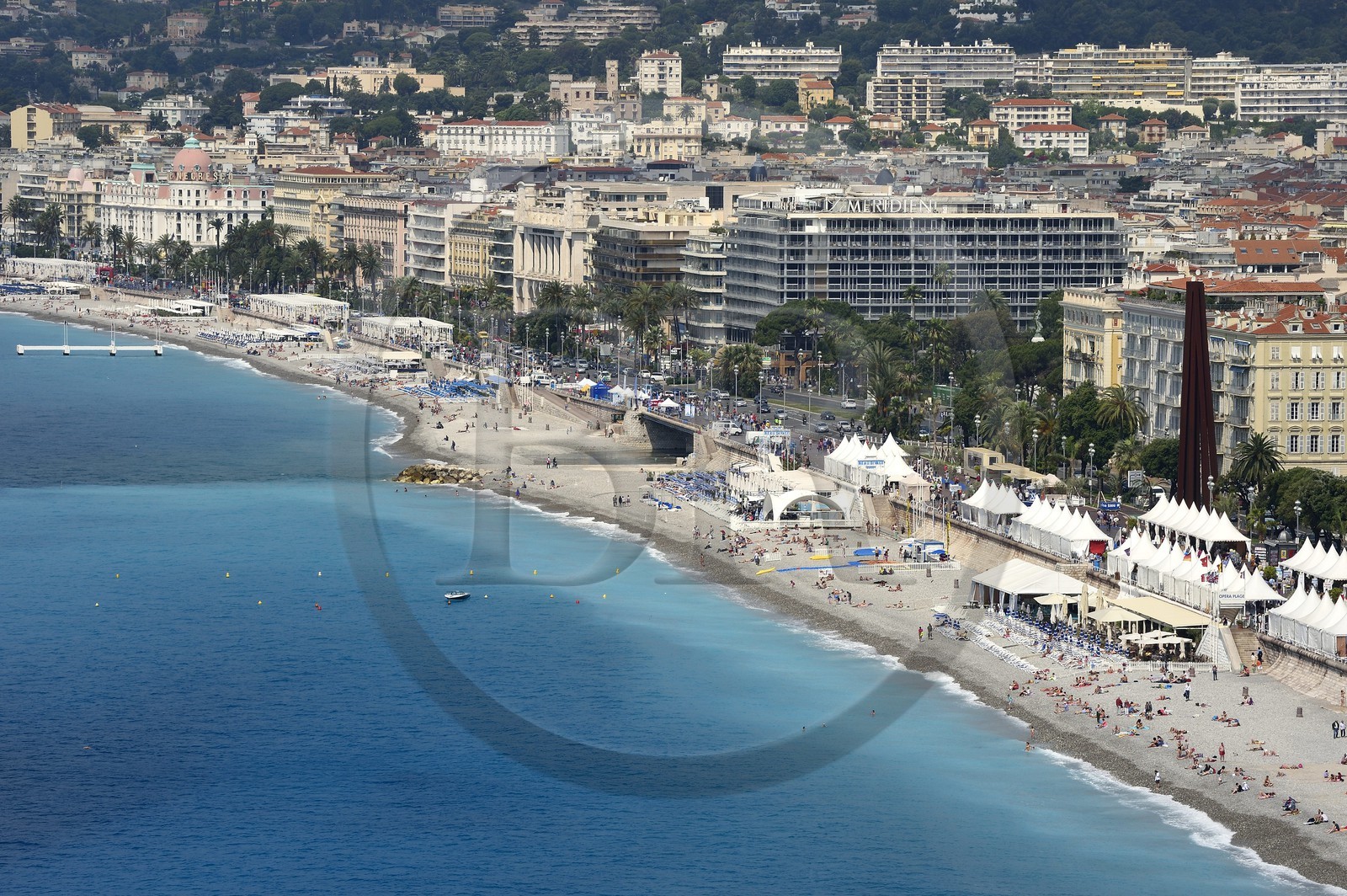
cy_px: 448
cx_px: 674
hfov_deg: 12.5
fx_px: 6169
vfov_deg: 8.3
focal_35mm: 165
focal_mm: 165
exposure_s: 1/250
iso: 200
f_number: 16
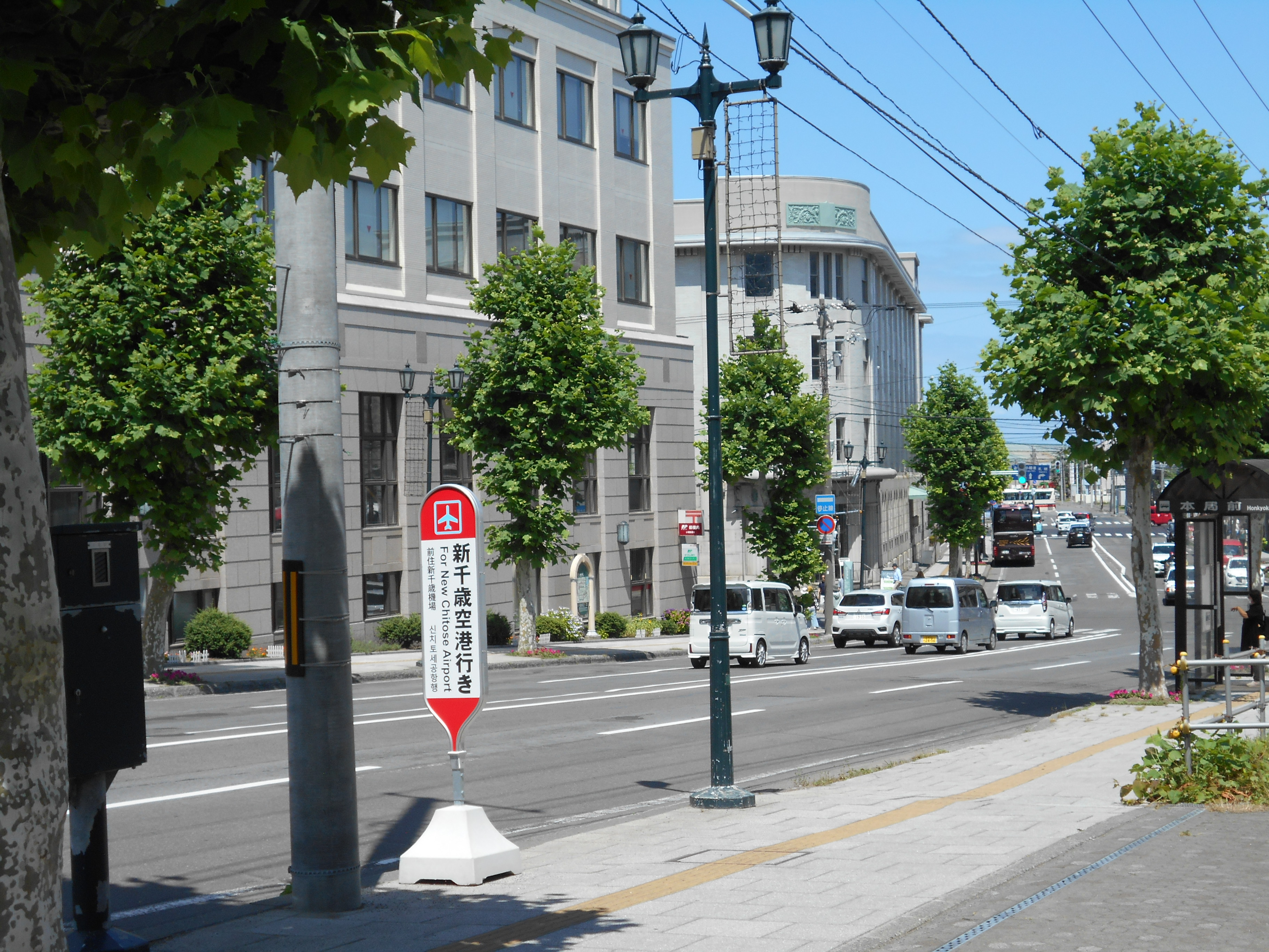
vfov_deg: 25.2
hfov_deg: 33.2
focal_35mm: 58
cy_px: 476
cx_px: 634
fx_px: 2126
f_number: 4.9
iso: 80
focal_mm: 10
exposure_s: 1/500
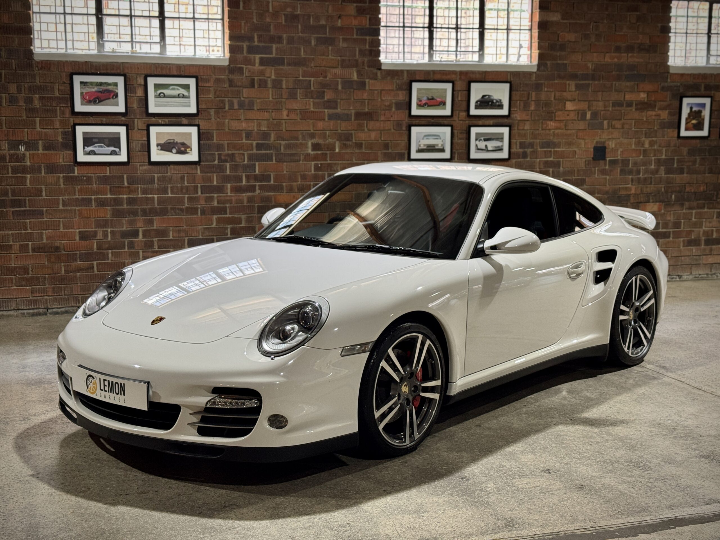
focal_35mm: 48
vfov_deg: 30.3
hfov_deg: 39.7
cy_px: 270
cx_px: 360
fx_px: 998
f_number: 1.78
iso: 125
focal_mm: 6.76
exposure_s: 1/50
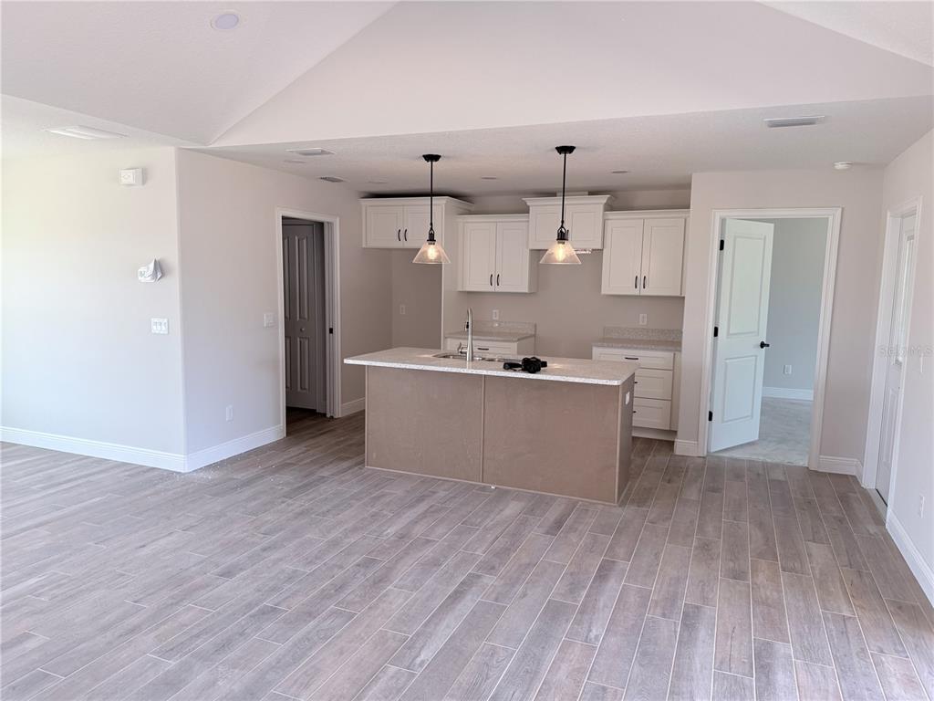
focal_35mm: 24
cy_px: 350
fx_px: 648
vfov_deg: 56.8
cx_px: 467
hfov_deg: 71.6
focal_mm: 6.76
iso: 125
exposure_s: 1/243
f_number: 1.78
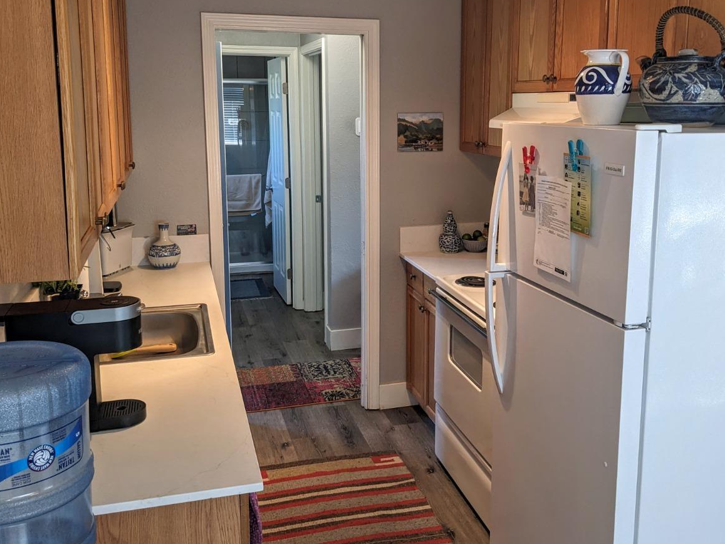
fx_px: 733
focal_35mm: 35
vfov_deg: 40.6
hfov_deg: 52.6
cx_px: 393
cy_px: 223
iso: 275
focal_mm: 4.38
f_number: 1.73
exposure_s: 1/120
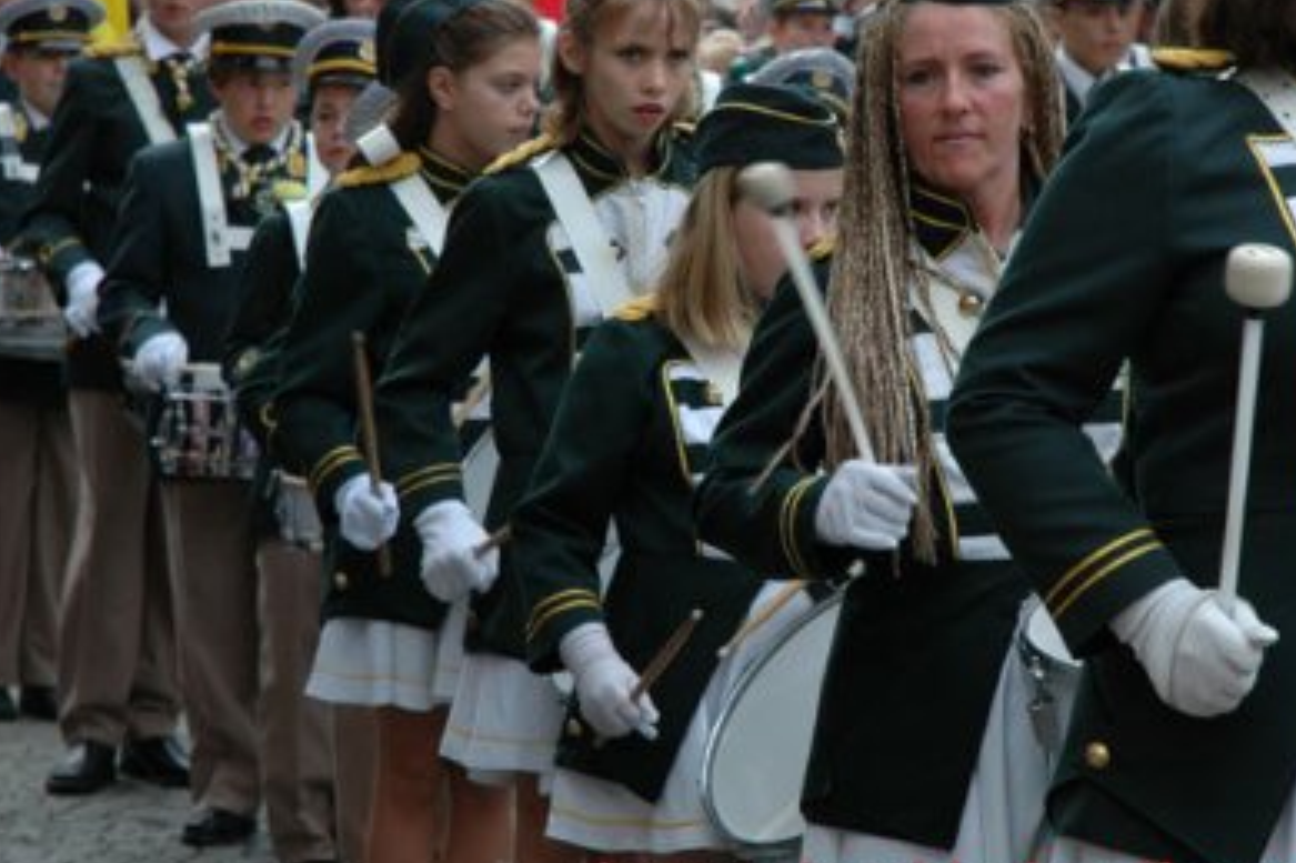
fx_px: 5829
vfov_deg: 8.5
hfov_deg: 12.7
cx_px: 840
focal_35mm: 162
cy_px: 325
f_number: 6.3
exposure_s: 1/160
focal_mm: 70
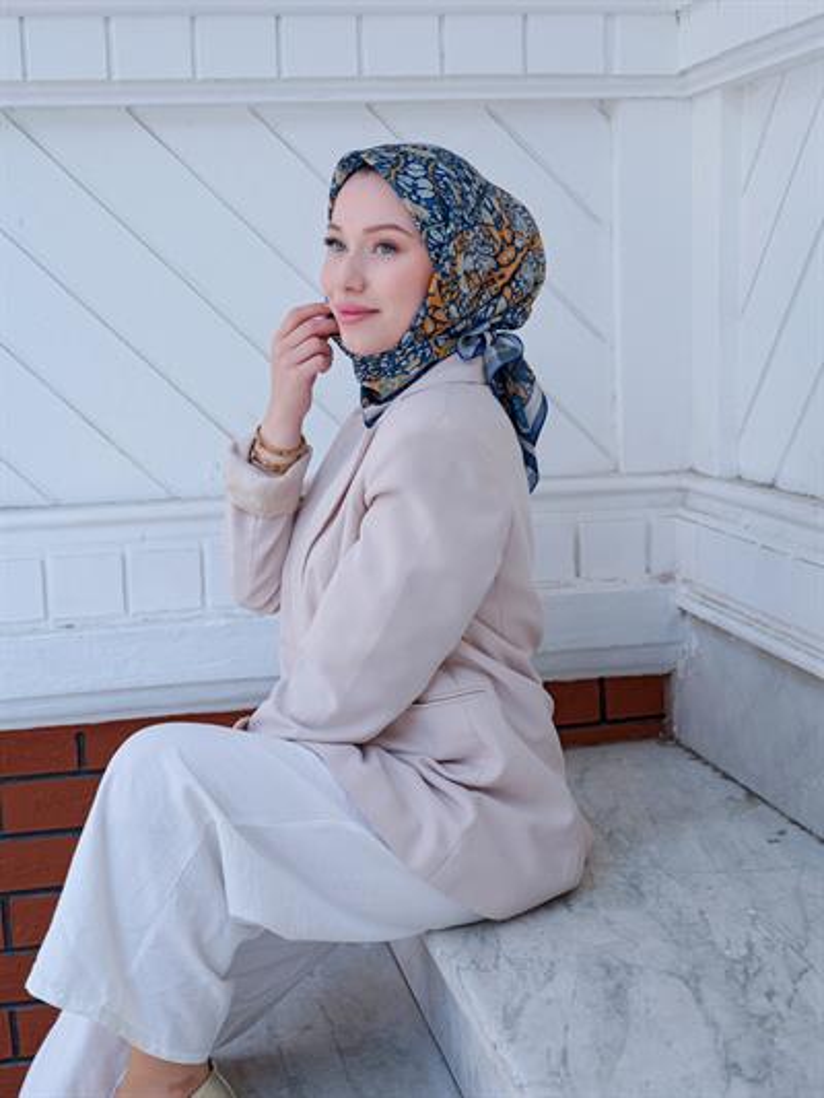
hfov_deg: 26.6
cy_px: 549
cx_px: 412
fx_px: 1745
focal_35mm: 55
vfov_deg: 34.9
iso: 320
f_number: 5.6
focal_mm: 70
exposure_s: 1/240
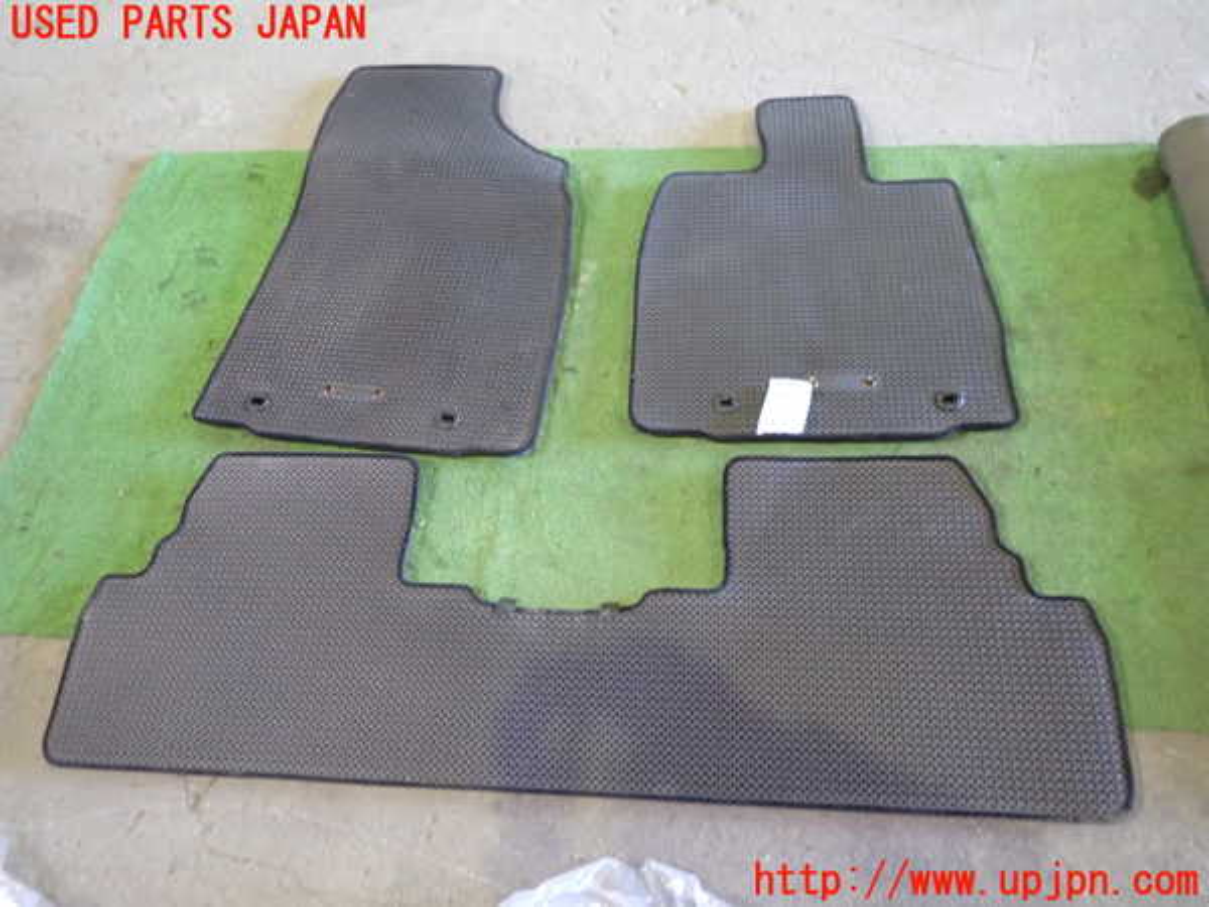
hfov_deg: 69.4
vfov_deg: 54.9
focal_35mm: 25
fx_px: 873
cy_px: 454
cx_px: 604
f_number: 2
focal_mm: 4.5
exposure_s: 1/30
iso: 640
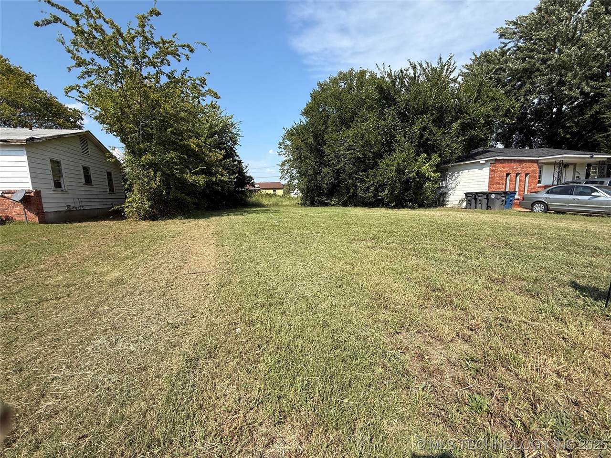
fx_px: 247
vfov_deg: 85.7
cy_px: 229
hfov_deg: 102.1
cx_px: 306
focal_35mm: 14
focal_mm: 2.22
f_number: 2.2
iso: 50
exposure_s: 1/1431
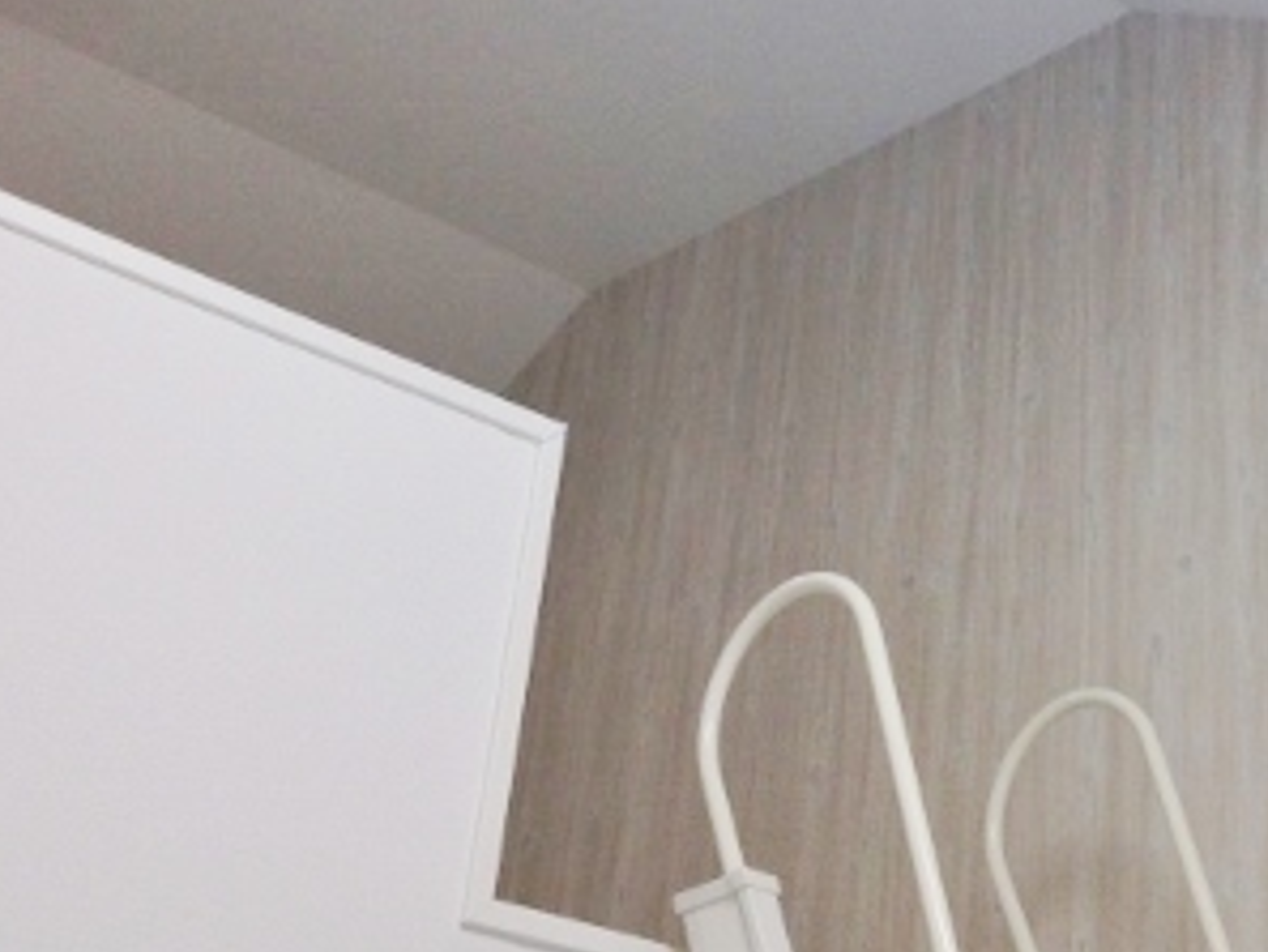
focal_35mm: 71
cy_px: 166
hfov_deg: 26.6
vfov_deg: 20.5
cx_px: 1114
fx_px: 2602
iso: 50
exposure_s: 1/120
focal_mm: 4.12
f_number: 2.4
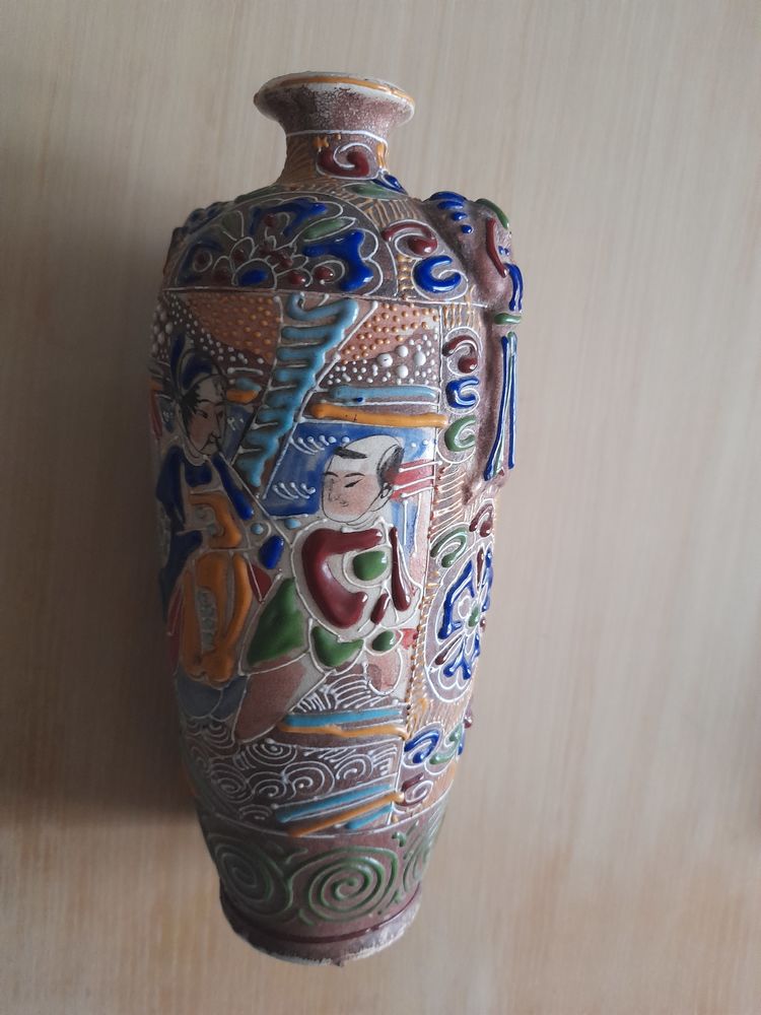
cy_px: 508
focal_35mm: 25
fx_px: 733
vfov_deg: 69.4
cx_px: 380
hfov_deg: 54.9
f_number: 2
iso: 400
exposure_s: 1/25
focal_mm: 4.6
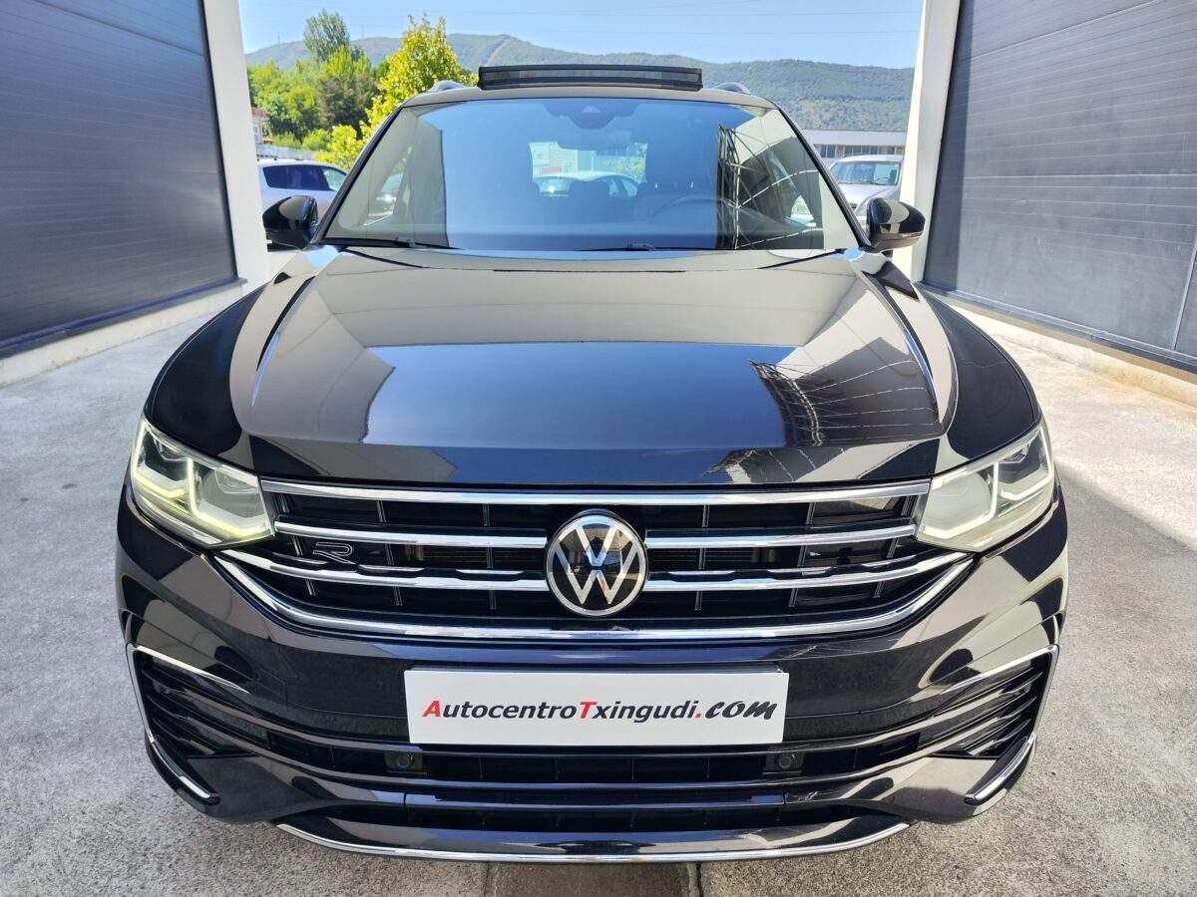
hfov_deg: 73.9
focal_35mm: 23
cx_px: 598
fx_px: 795
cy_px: 448
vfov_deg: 58.9
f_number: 1.69
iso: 50
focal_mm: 7.01
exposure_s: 1/349
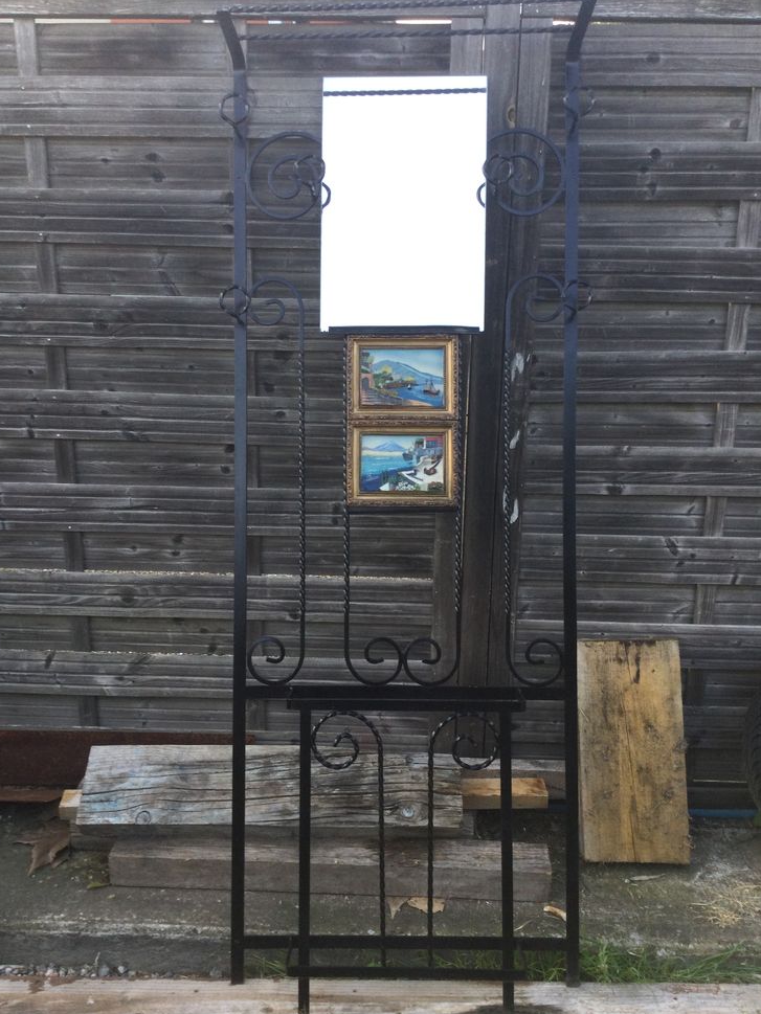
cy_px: 519
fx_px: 938
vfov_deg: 56.8
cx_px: 376
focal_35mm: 32
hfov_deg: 44.2
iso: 40
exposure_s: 1/100
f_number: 2.4
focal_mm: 3.3
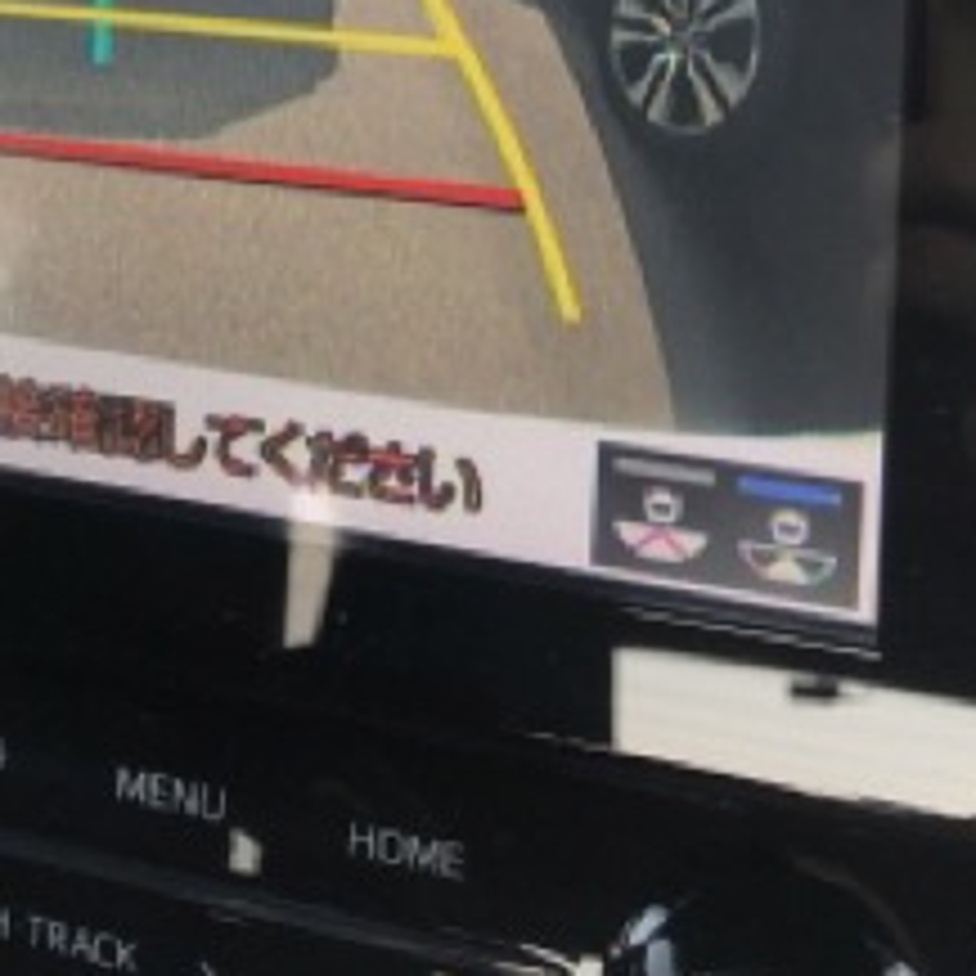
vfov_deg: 21.9
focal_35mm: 73
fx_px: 2329
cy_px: -198
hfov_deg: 23.2
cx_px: 139
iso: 25
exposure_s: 1/120
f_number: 1.8
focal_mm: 3.99
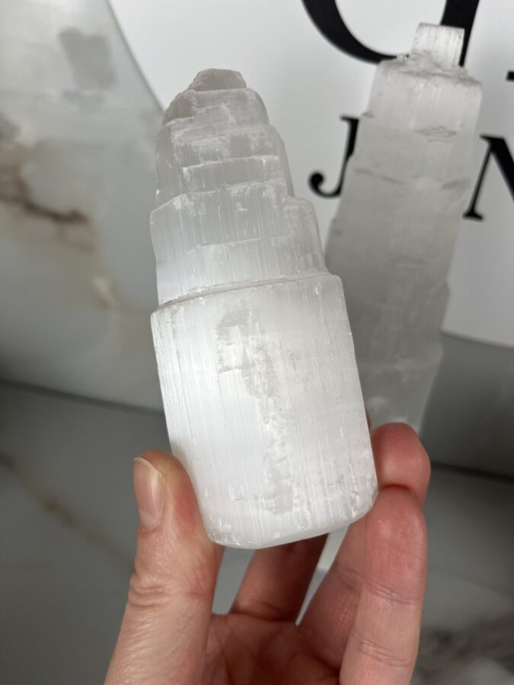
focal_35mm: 26
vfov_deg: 67.3
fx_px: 515
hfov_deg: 53.1
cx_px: 257
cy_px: 342
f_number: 1.6
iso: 50
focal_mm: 5.1
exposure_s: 1/351
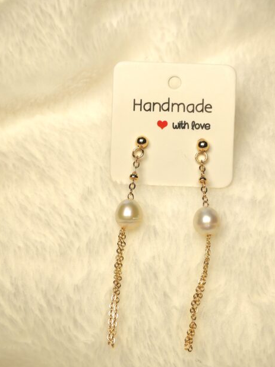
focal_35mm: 70
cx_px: 165
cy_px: 189
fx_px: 741
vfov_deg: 27.8
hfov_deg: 21.0
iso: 50
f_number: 1.95
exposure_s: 1/310
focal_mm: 5.52
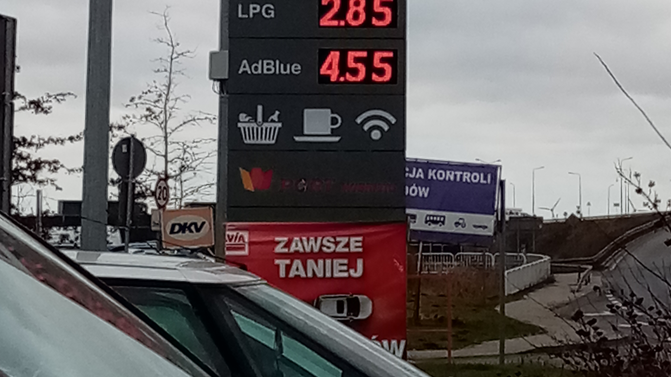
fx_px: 676
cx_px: 335
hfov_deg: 52.8
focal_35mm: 38
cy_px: 49
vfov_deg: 30.1
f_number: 1.8
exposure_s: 1/659
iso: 103
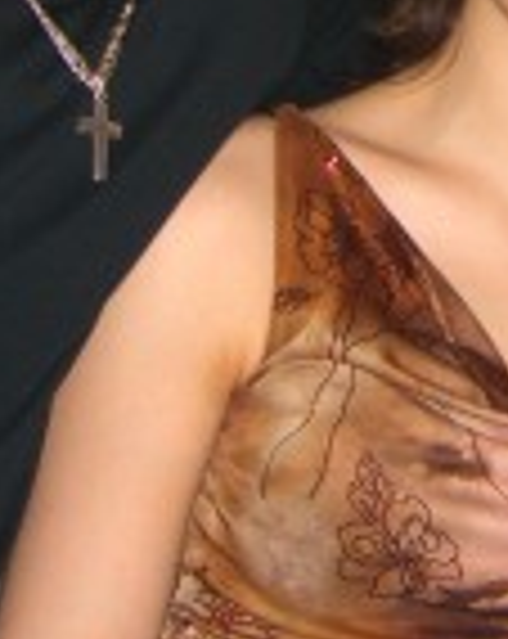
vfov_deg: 12.2
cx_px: 647
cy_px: 0
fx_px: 2960
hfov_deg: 9.6
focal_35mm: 157
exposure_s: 1/60
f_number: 2.8
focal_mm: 7.9
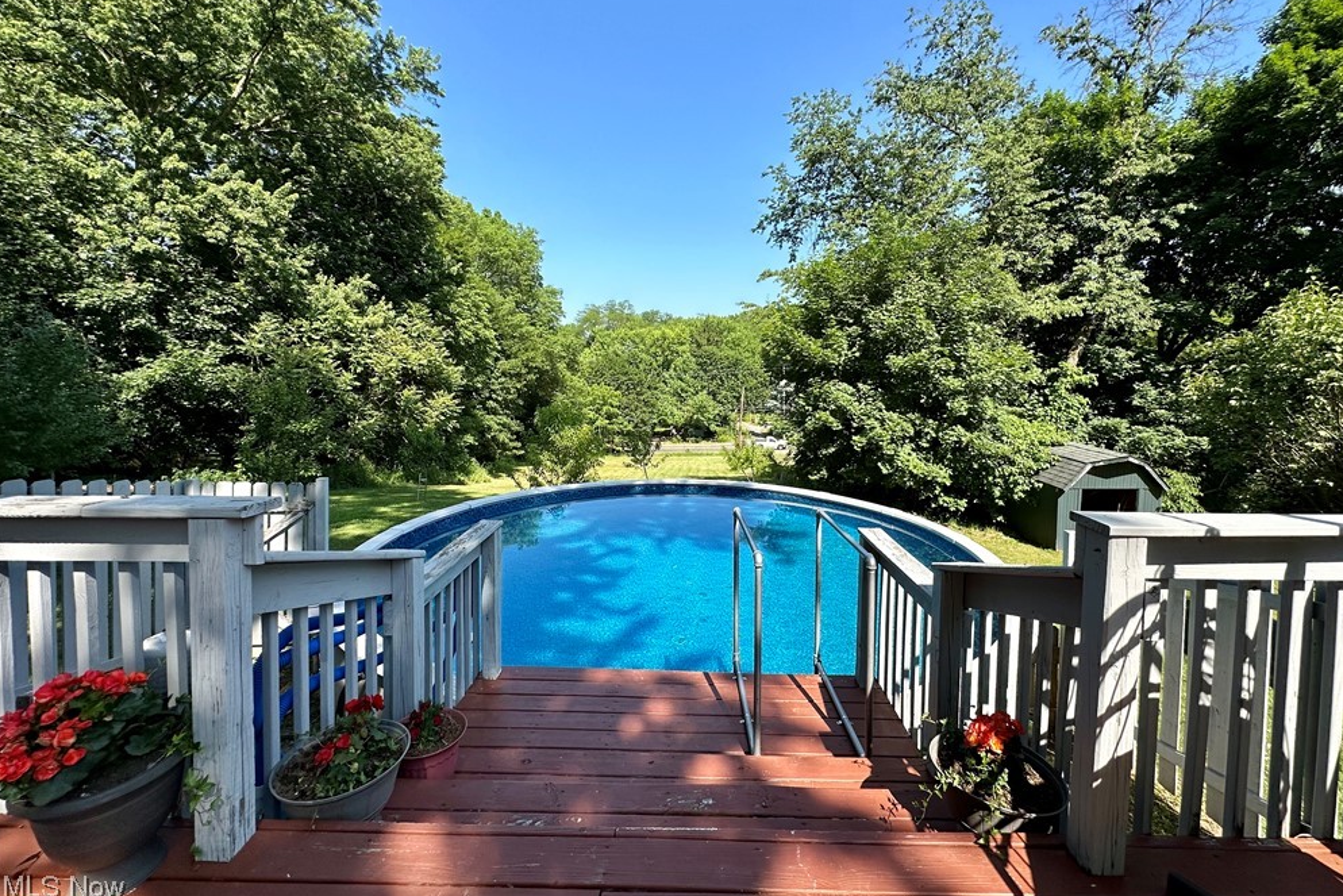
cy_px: 391
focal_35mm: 15
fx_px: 560
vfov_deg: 77.0
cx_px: 686
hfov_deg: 100.4
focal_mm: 2.22
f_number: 2.2
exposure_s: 1/1642
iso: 50
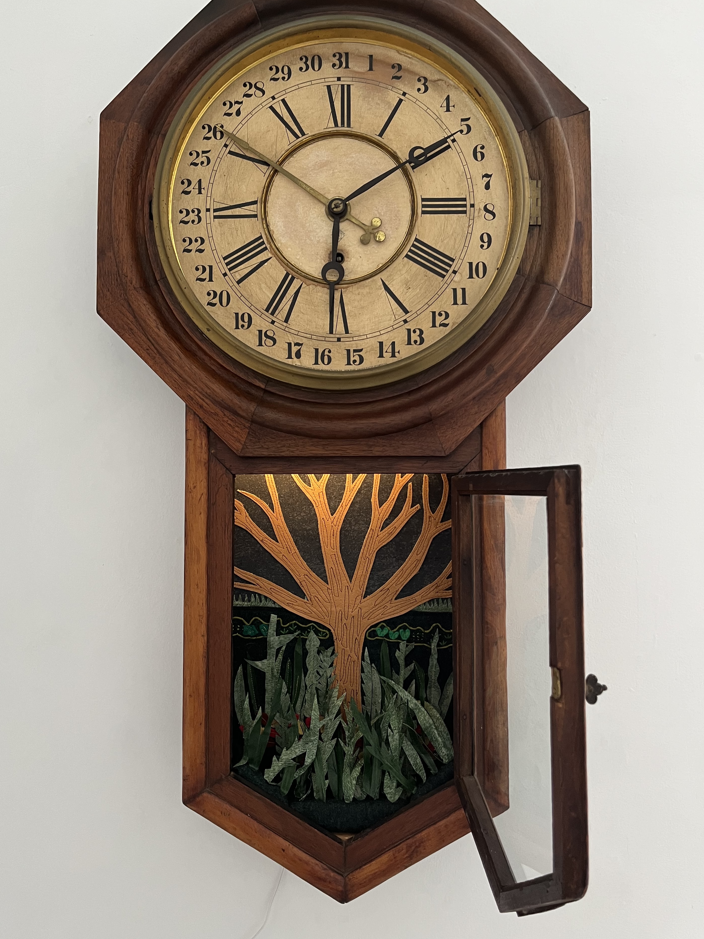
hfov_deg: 49.7
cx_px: 332
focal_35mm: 28
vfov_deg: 63.4
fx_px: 759
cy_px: 447
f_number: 1.6
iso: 125
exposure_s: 1/59
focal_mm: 5.1
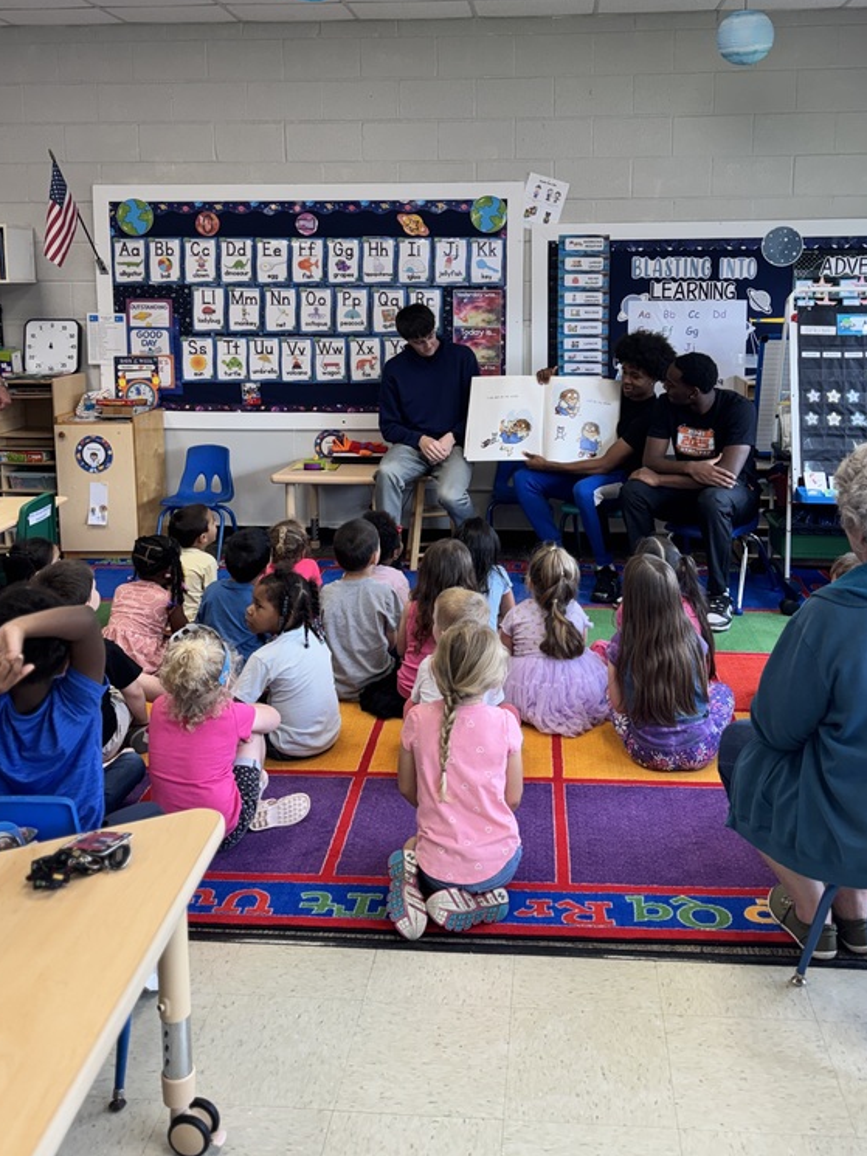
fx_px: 1102
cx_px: 475
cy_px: 411
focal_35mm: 33
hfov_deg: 42.9
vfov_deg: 54.5
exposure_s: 1/120
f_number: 1.78
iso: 125
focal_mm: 6.76
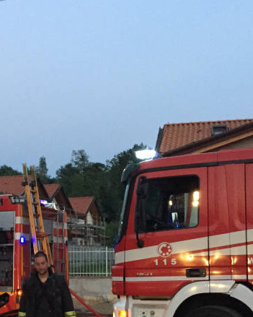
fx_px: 618
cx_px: 20
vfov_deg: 28.1
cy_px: 253
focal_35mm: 66
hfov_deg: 22.5
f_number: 2.2
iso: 250
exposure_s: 1/30
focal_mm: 4.15
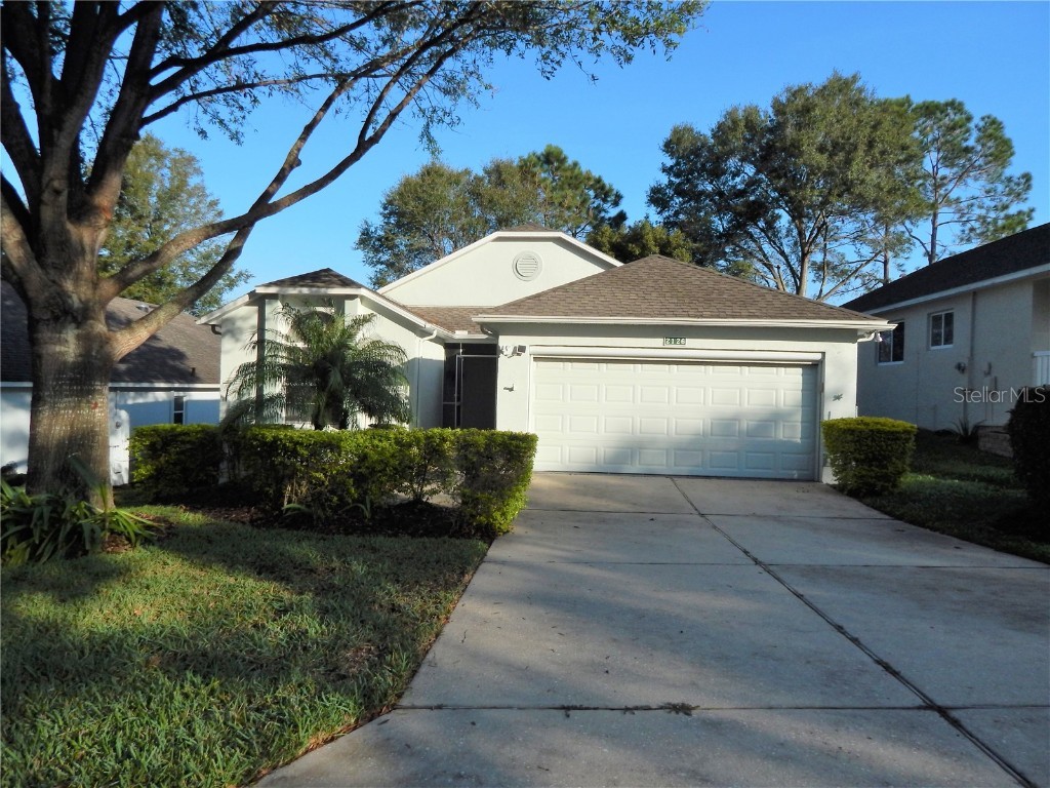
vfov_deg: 58.9
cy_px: 394
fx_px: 698
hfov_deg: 73.9
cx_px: 525
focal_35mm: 23
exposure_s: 1/800
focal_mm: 4.1
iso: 125
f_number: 6
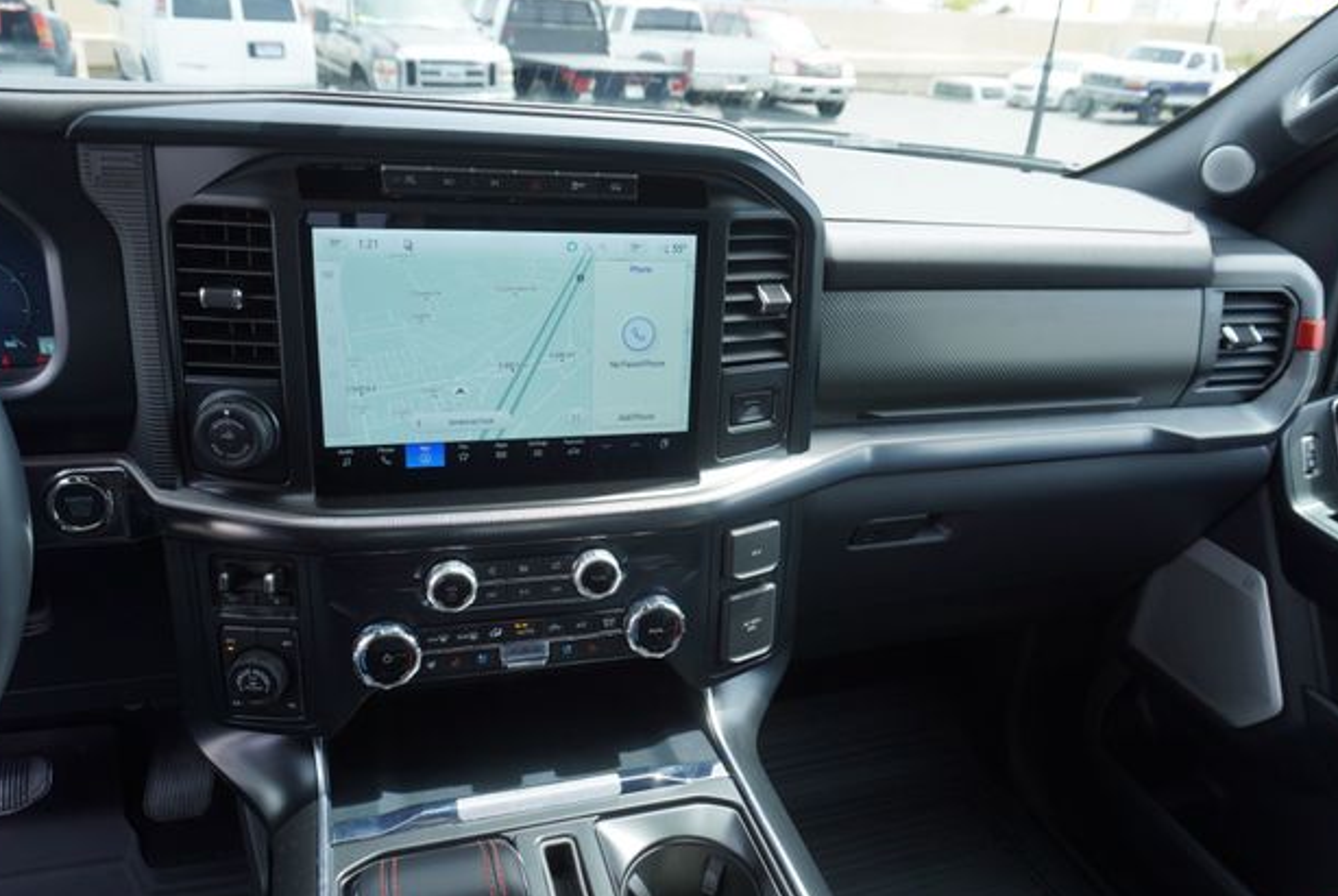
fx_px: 930
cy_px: 445
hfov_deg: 71.4
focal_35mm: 25
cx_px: 665
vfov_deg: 51.4
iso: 100
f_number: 5
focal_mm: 16
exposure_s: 1/100
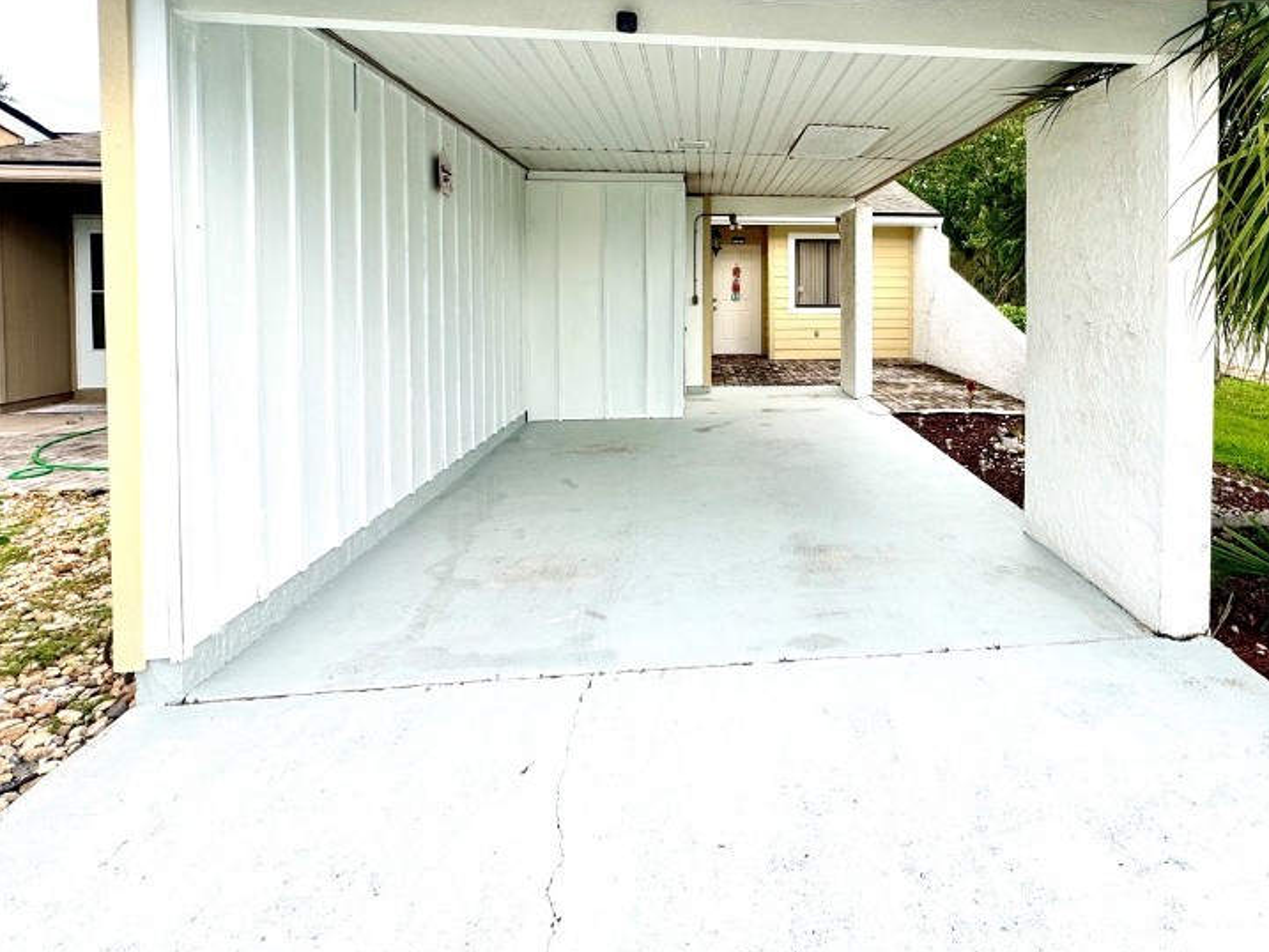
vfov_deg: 64.0
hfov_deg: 80.3
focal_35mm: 20
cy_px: 306
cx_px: 791
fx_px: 733
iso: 40
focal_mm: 2.22
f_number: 2.2
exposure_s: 1/116
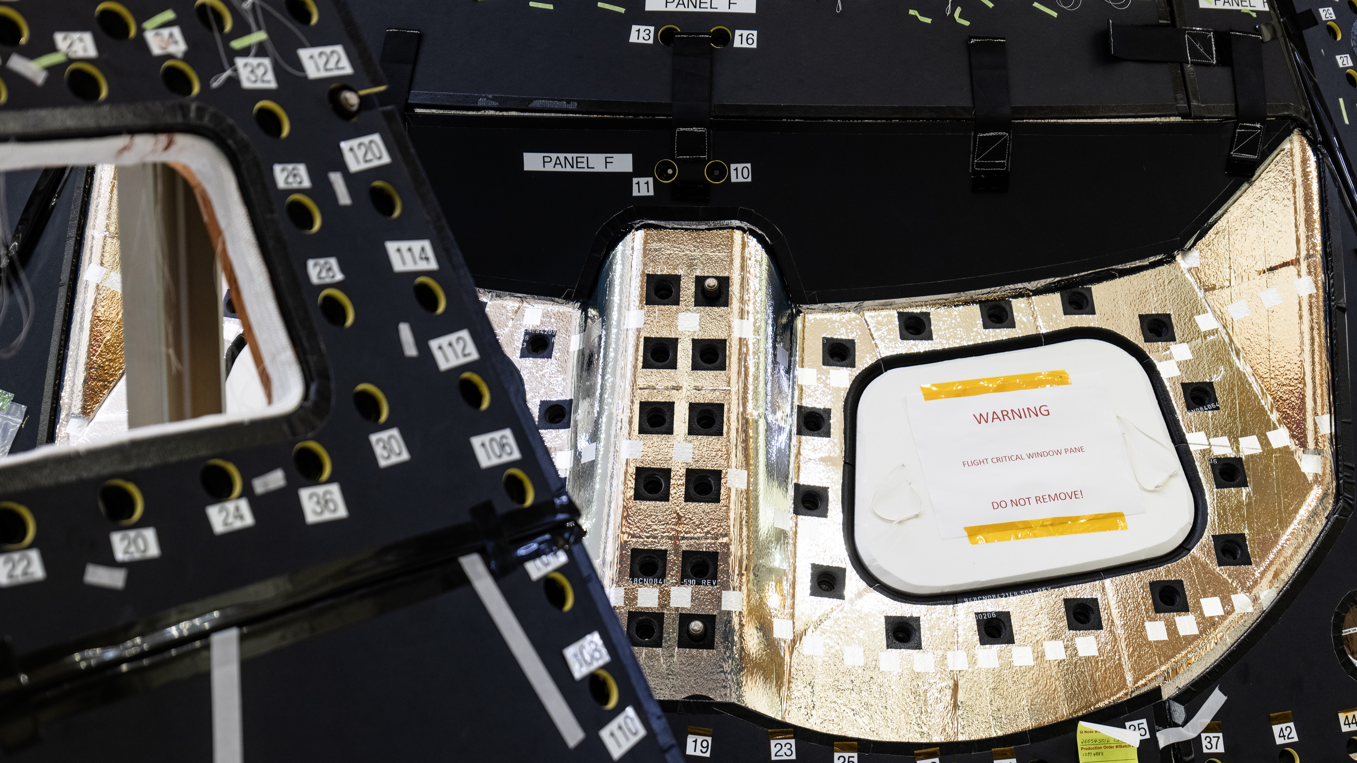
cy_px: 405
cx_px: 679
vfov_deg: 19.7
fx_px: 2195
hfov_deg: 34.4
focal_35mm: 61
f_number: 5.5
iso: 800
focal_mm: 58
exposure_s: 1/60
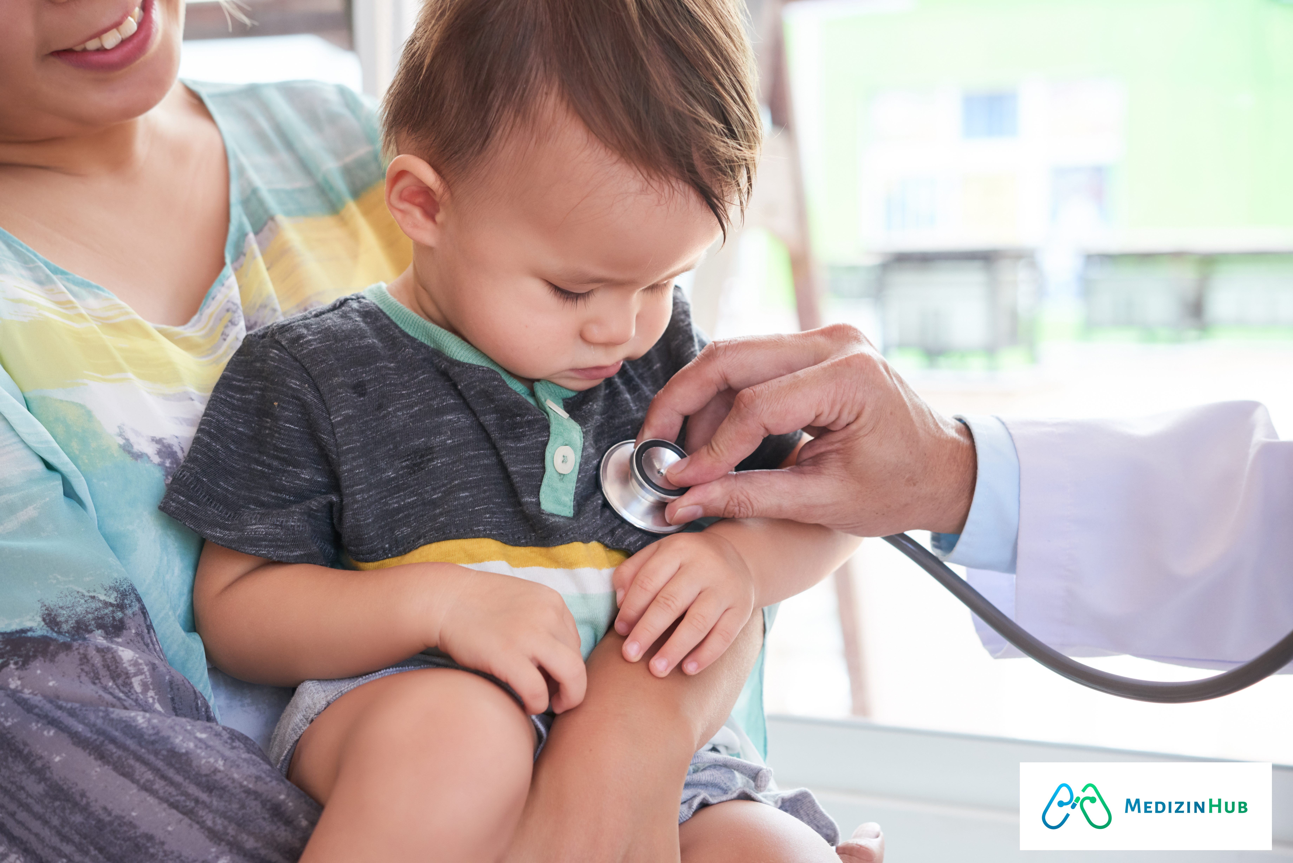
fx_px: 2156
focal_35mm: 60
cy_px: 432
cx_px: 646
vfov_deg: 22.6
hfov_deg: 33.4
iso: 640
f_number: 5.6
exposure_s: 1/250
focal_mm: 60
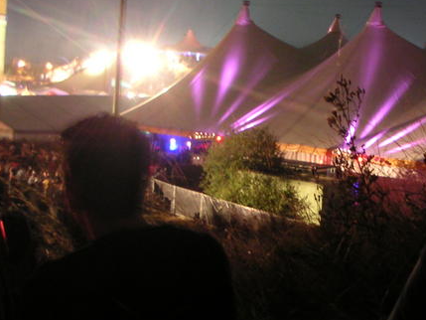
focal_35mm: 69
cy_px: 148
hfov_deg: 27.4
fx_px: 849
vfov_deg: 21.3
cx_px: 358
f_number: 2.8
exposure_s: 4
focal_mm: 5.7
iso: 100
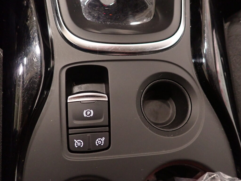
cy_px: 90
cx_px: 120
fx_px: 174
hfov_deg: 69.4
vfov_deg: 54.9
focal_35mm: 25
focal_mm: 4.5
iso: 800
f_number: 2
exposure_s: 1/20
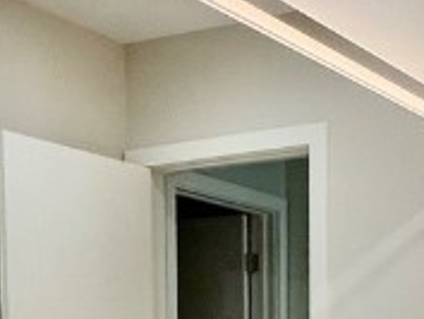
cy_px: 463
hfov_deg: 25.8
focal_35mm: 75
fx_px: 919
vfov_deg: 17.8
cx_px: 295
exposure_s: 1/120
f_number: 1.8
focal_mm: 1.57
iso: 160
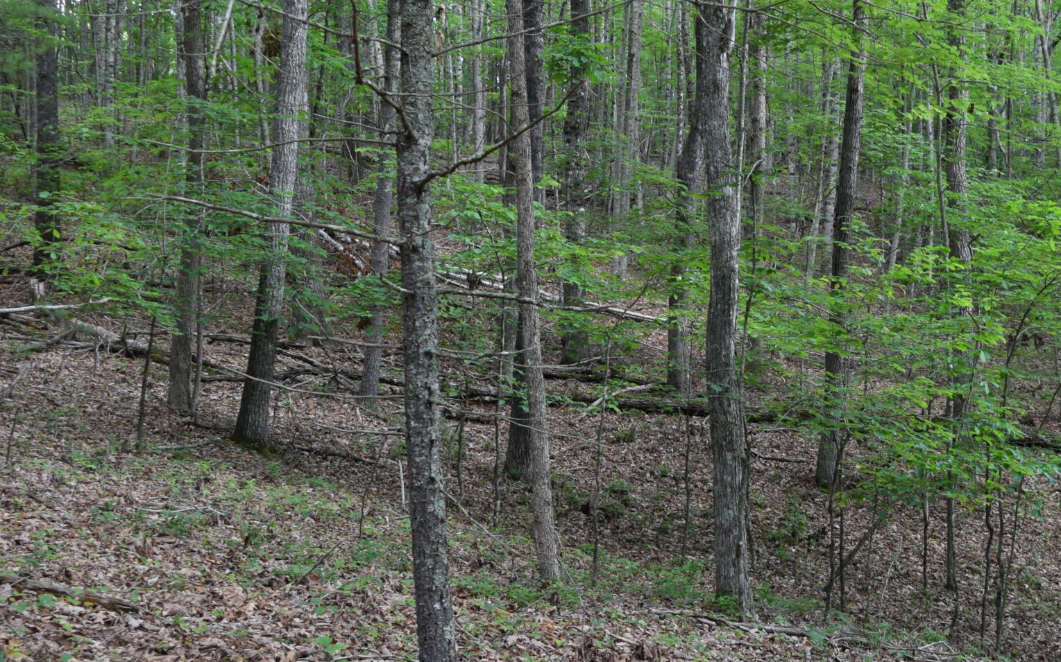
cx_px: 643
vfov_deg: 24.0
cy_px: 318
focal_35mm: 54
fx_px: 1561
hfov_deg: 37.4
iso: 400
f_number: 4.5
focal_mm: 18
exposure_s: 1/80
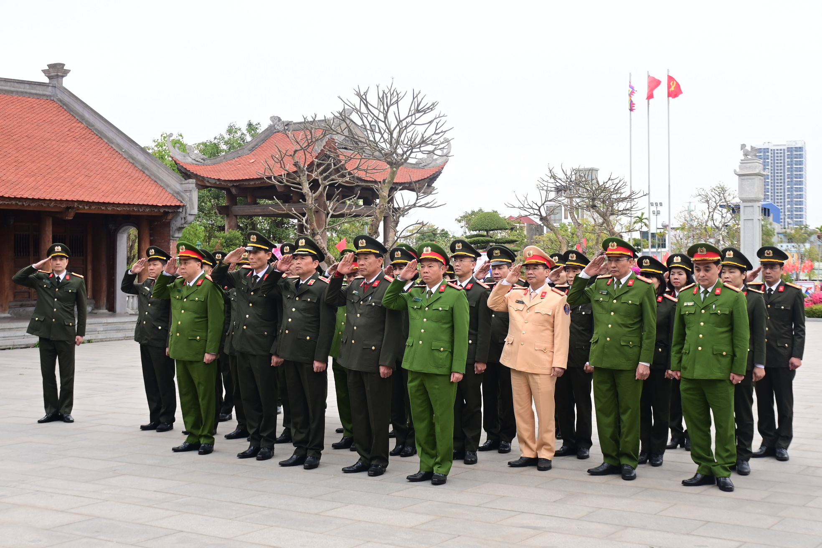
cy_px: 274
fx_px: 1096
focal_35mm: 48
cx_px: 411
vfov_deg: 28.1
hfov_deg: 41.1
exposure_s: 1/200
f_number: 4.5
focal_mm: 32
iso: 250
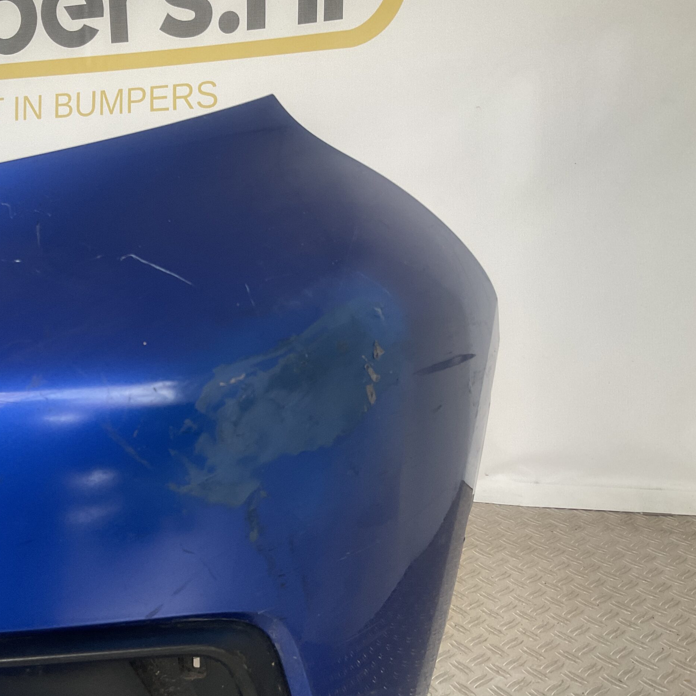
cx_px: 239
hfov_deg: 46.6
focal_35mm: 35
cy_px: 349
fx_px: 796
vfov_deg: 47.2
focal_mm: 3
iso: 64
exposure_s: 1/50
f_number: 1.8
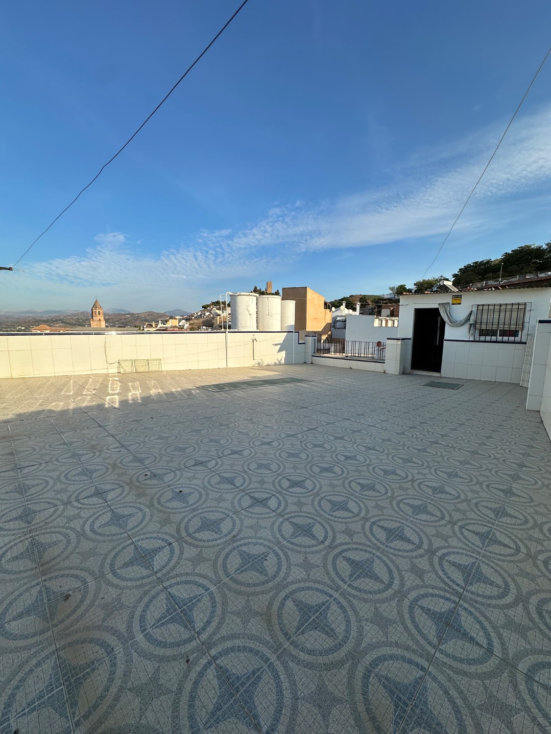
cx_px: 276
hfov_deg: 85.7
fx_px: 297
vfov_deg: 102.1
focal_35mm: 14
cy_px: 367
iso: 50
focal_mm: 2.22
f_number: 2.2
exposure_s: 1/2132
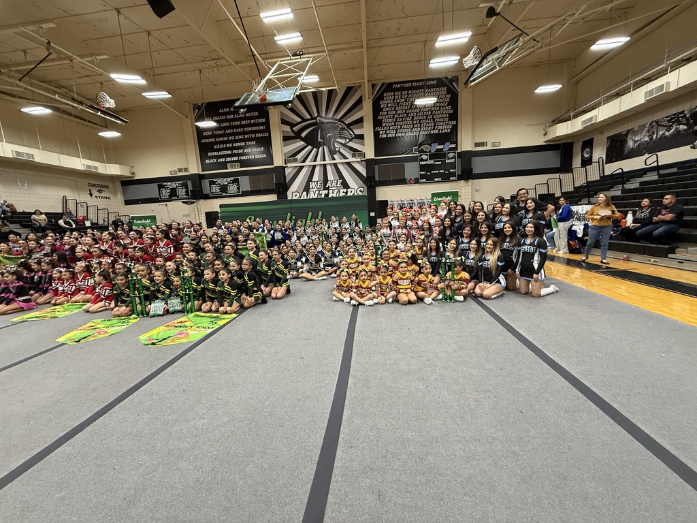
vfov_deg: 85.7
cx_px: 348
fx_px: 282
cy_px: 262
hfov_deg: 102.1
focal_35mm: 14
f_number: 2.2
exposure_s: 1/99
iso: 320
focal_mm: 2.22
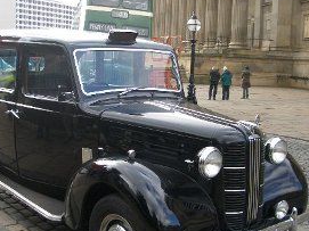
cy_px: 139
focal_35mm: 53
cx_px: 143
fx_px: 473
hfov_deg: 36.2
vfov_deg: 27.4
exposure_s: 1/250
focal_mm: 5.8
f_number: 2.6
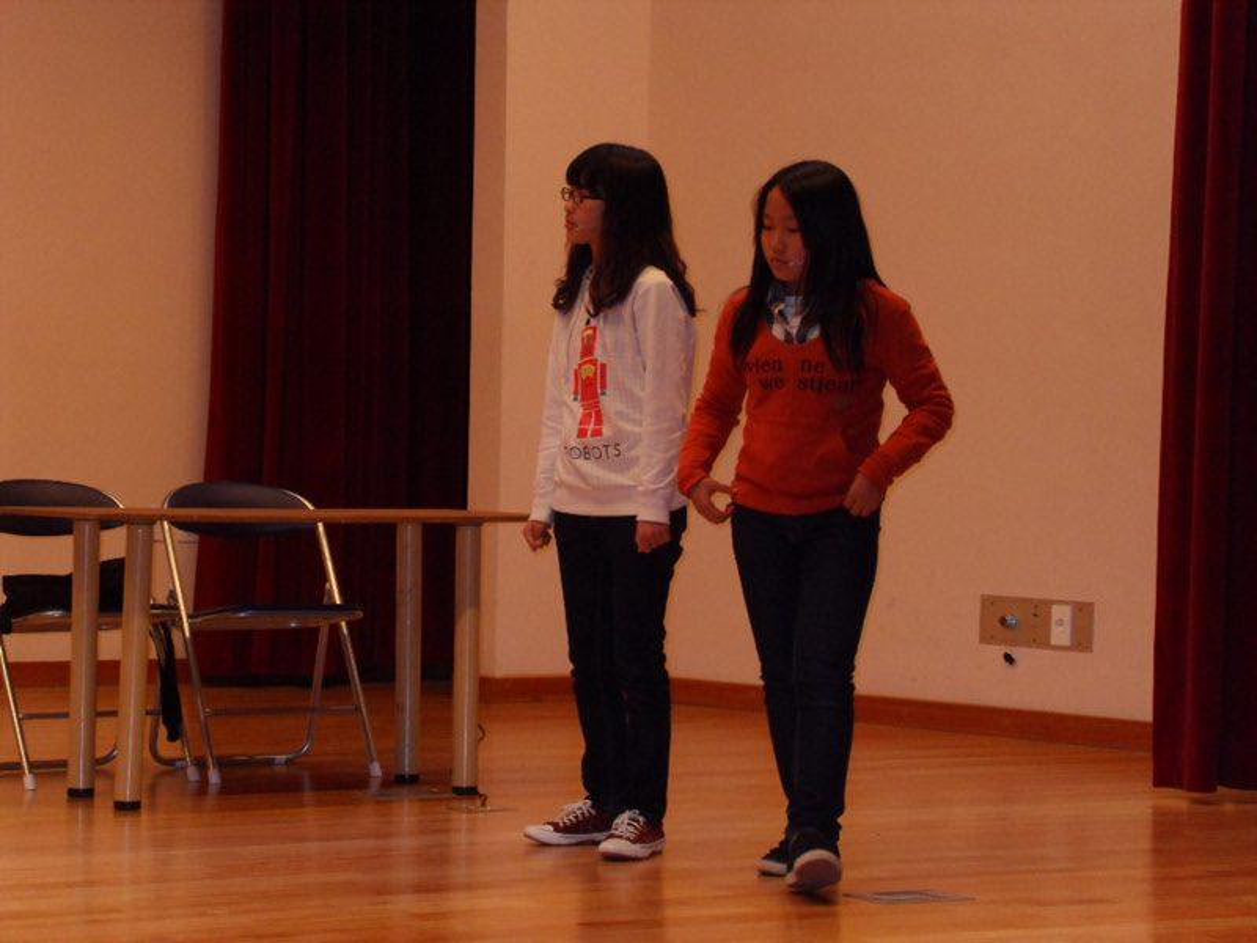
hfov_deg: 19.3
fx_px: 3704
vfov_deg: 14.5
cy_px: 472
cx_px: 628
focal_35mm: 102
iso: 400
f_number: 5.7
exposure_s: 1/90
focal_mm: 21.6
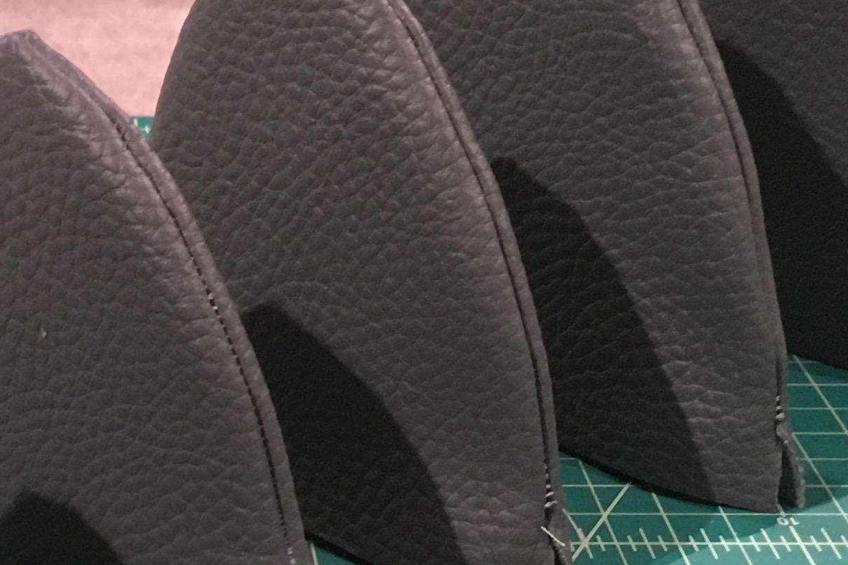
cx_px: 80
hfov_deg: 20.0
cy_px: 408
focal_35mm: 100
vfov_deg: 13.7
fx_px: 2356
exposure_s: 1/15
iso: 400
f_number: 2.2
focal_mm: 4.15
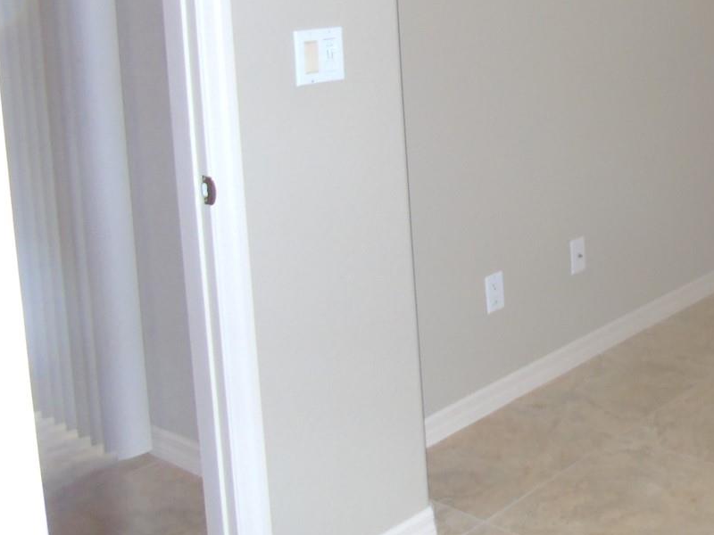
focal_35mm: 50
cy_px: 19
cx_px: 704
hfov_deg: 34.9
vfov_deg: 27.7
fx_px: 1031
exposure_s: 1/30
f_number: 3.4
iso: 200
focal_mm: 4.4
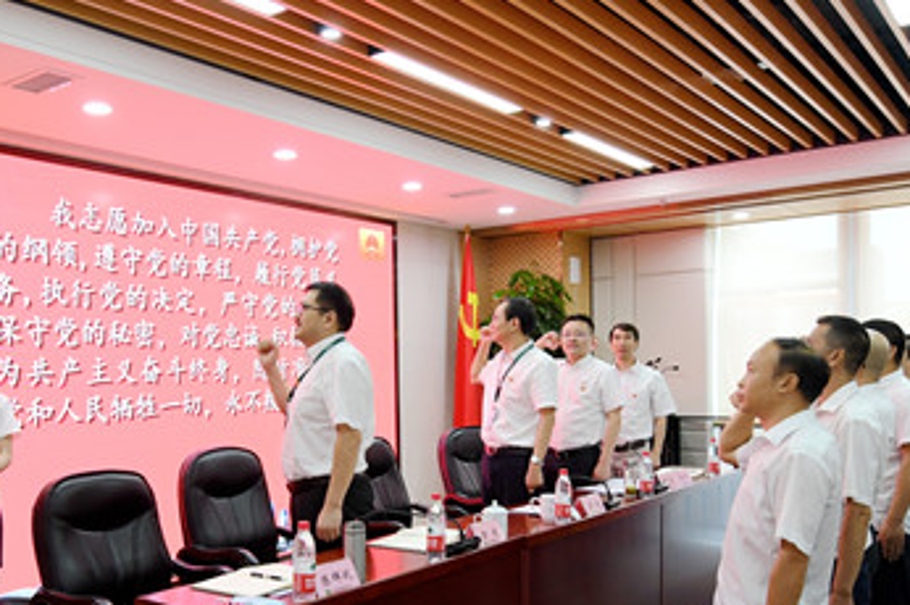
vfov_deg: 35.4
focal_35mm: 37
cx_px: 345
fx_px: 934
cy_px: 420
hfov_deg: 51.4
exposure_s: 1/100
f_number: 4.5
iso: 1000
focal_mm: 16
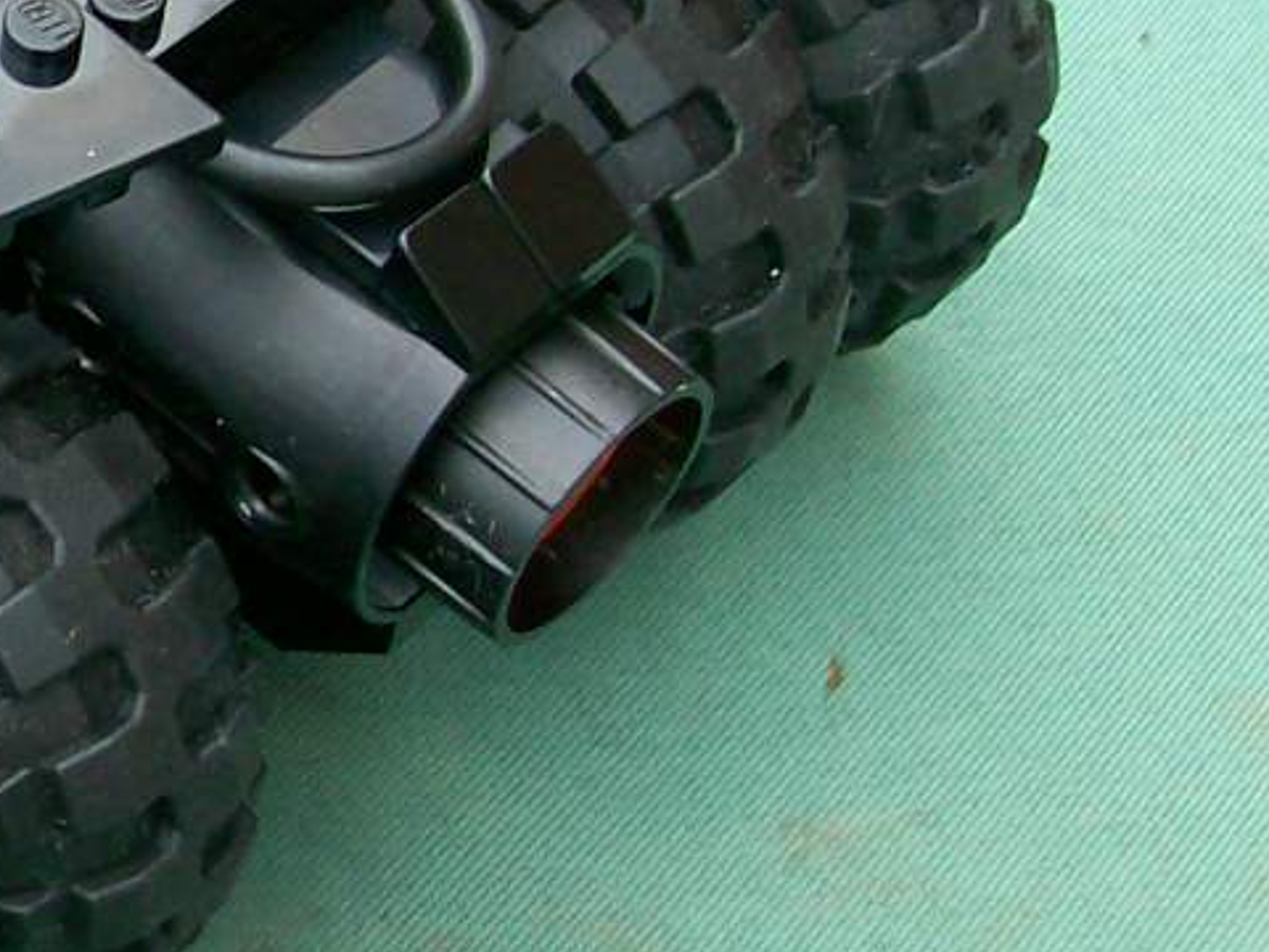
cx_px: -484
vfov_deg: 12.2
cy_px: 13
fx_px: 4399
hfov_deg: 15.4
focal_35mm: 120
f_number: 2.7
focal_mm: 6
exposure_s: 1/66.2
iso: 80
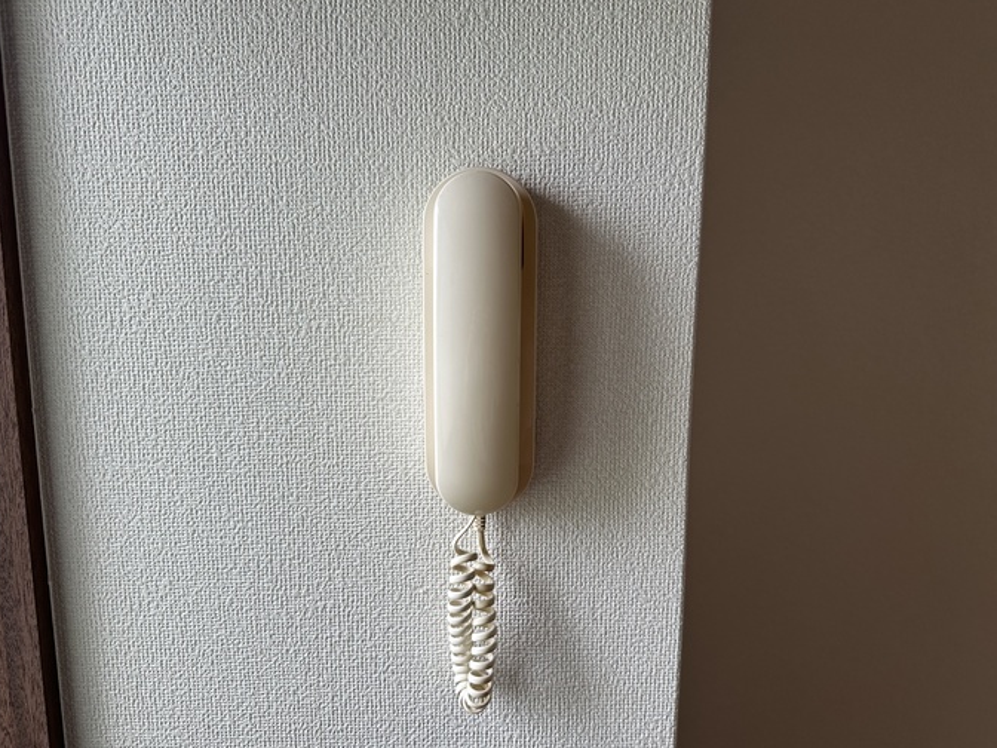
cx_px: 500
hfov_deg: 69.4
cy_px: 381
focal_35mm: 25
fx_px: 720
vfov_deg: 54.9
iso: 80
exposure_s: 1/406
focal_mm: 6.86
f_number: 1.78
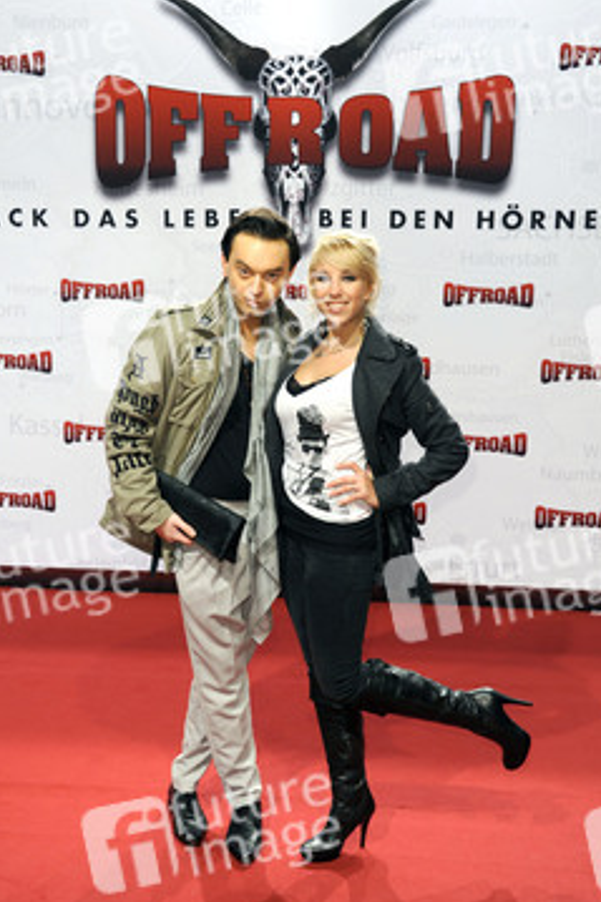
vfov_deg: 40.4
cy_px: 457
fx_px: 1228
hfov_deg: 27.5
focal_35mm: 49
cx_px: 284
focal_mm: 44
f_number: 5.6
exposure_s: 1/160
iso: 800
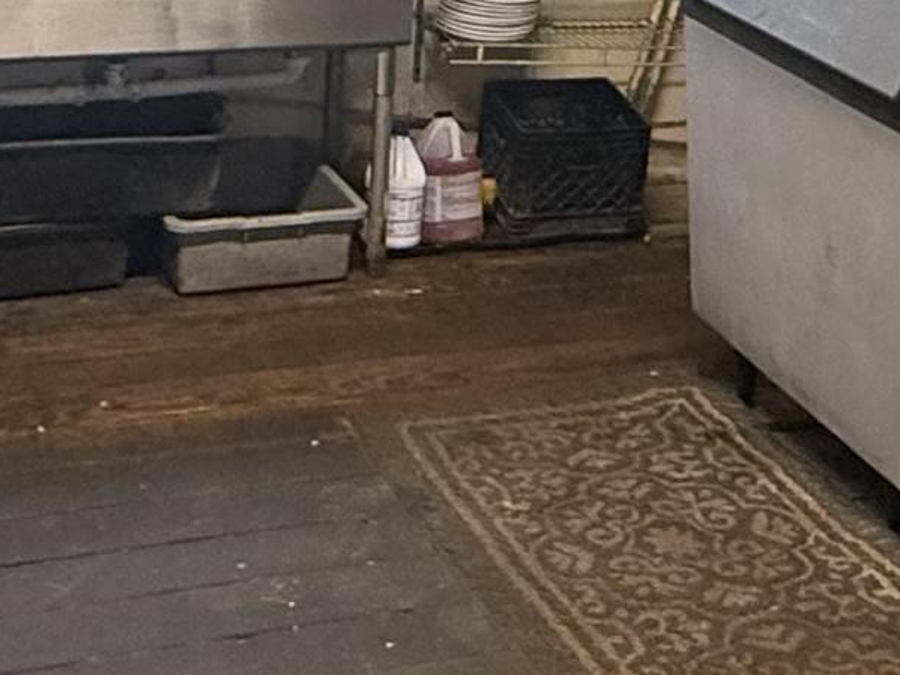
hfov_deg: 27.2
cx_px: 639
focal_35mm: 71
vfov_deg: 19.6
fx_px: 1845
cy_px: -123
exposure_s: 1/60
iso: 400
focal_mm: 2.22
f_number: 2.2
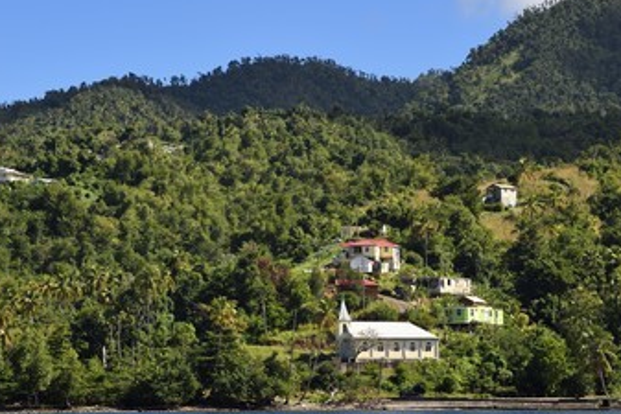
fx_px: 2192
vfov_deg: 10.8
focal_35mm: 127
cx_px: 275
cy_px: 202
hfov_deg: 16.1
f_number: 9
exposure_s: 1/500
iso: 200
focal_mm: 102
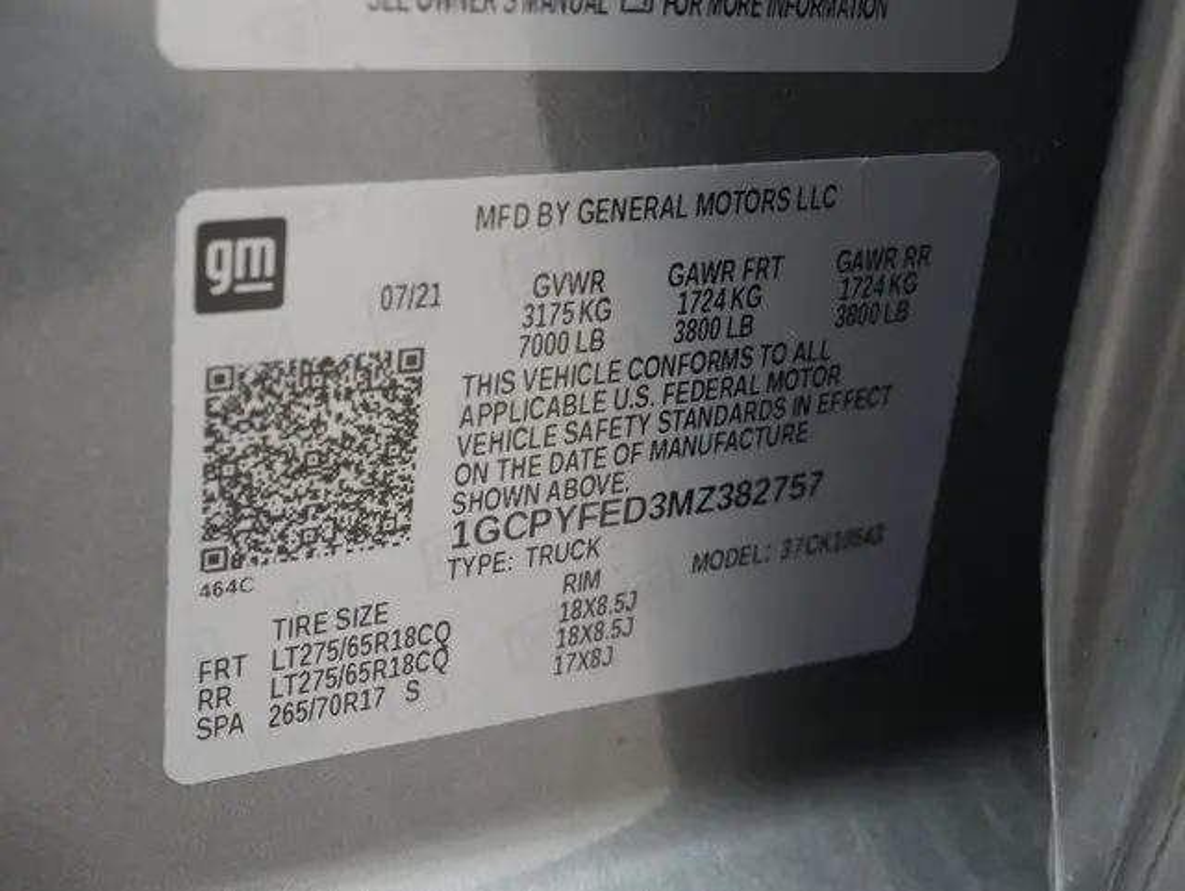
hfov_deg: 34.3
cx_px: 592
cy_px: 446
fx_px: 1918
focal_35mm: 56
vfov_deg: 26.1
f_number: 5.3
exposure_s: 1/60
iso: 2000
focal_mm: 28
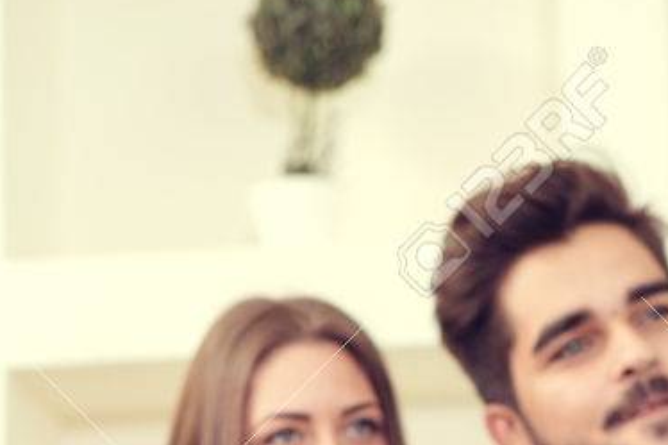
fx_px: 3227
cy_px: 764
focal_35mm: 174
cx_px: 179
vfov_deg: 7.7
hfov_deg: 11.8
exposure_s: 1/160
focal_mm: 50
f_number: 2
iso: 400
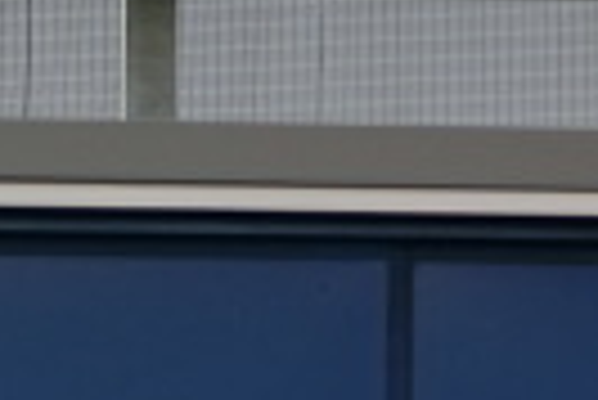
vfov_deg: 3.0
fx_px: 7716
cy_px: -306
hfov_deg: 4.4
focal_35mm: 464
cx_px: 486
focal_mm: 16.5
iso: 80
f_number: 5.6
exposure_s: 1/320
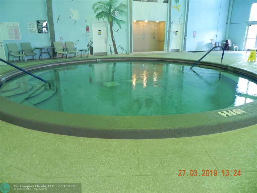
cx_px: 128
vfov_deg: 53.1
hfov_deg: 67.3
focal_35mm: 26
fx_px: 193
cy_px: 96
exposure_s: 1/26.2
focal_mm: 4.6
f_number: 2.8
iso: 400
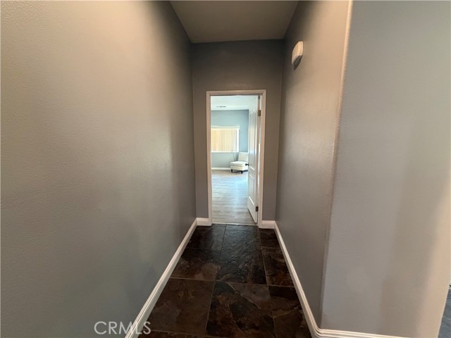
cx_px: 226
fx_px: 182
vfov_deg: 85.7
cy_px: 169
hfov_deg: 102.1
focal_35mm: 14
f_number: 2.2
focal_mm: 2.22
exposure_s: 1/60
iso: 800
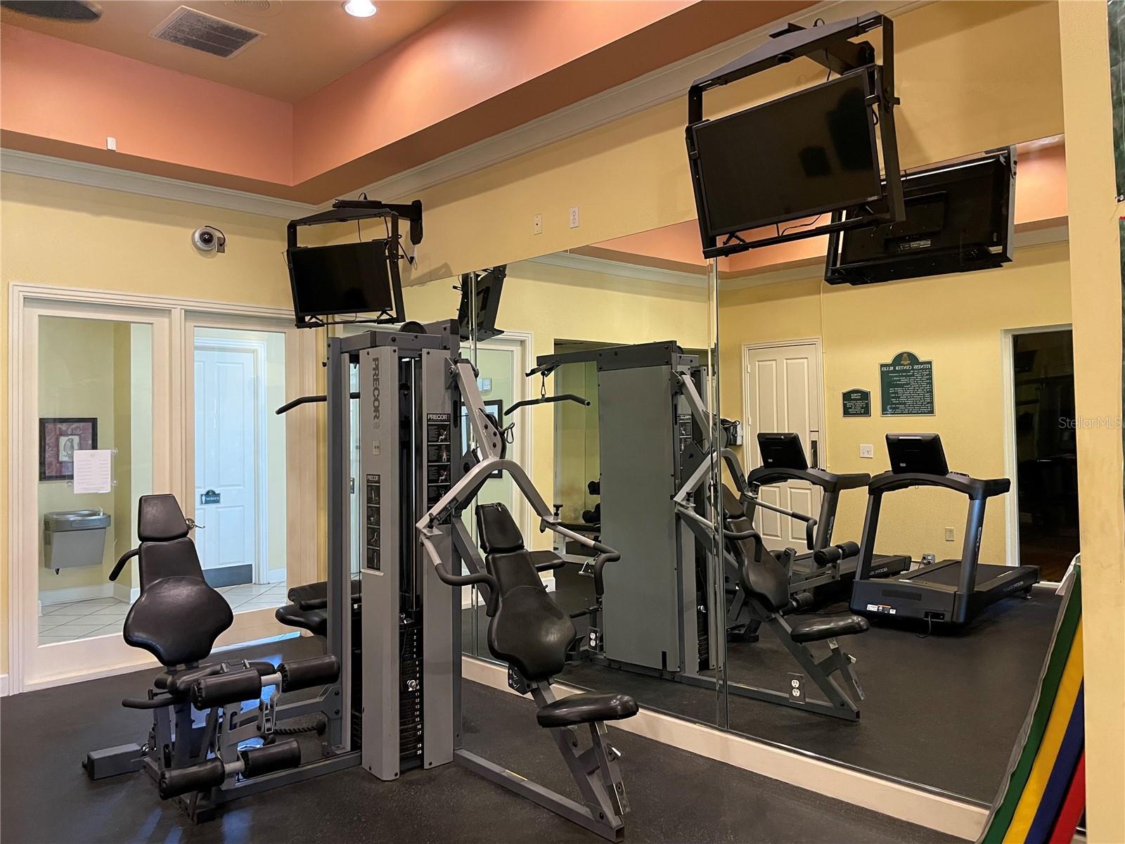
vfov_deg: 53.1
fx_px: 845
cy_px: 422
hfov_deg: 67.3
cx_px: 562
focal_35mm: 26
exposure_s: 1/60
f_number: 1.6
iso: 320
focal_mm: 4.2
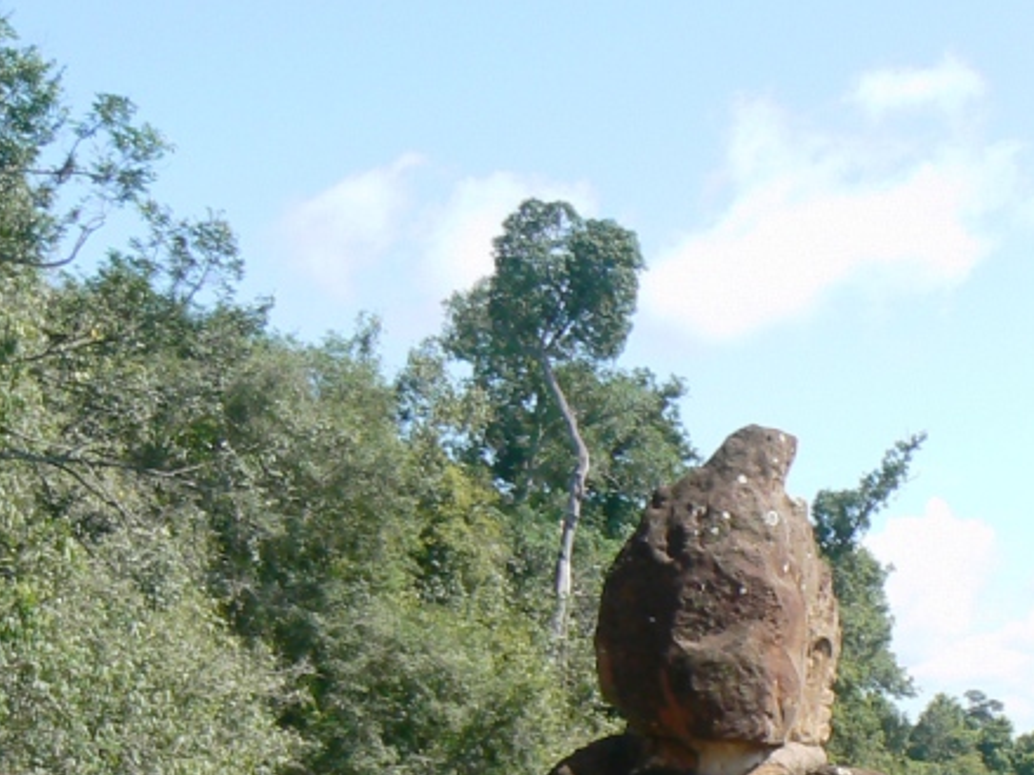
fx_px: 2508
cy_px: 881
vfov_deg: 16.9
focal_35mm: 84
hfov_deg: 22.0
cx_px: 1135
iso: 80
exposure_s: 1/100
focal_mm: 6
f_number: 5.6
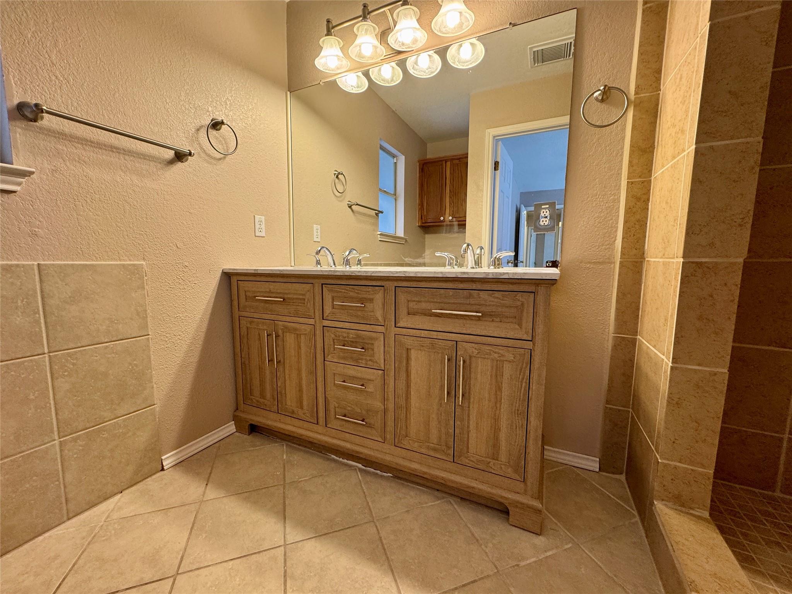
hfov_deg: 102.1
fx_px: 320
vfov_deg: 85.7
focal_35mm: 14
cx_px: 396
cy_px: 297
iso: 200
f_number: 2.2
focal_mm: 2.22
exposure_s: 1/60
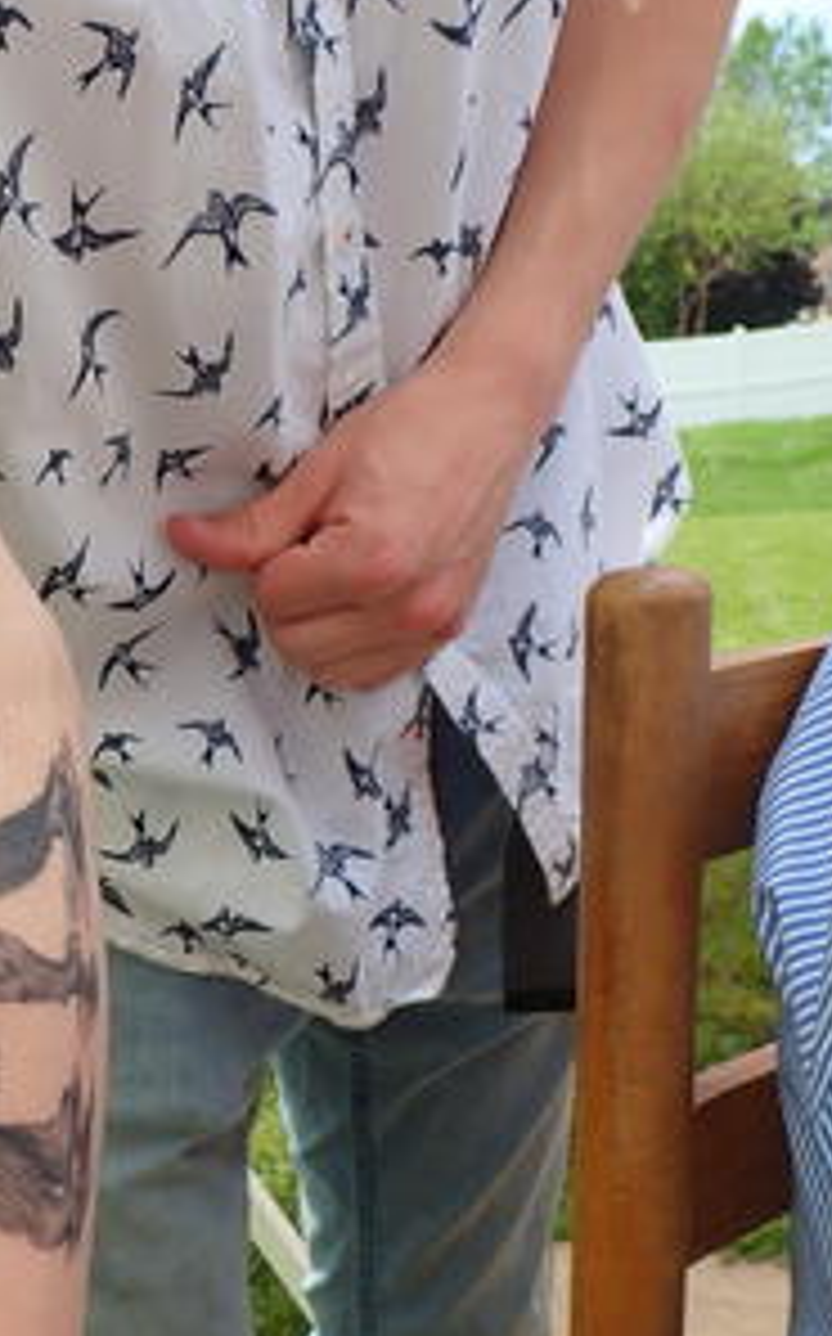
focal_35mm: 50
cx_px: 43
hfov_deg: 24.8
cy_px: 927
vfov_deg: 39.7
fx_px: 1818
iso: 100
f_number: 3.2
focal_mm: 5.1
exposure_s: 1/640
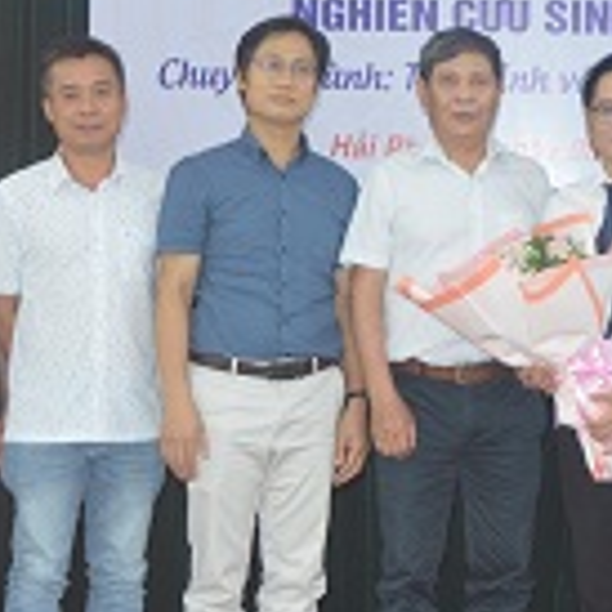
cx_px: 666
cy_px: 308
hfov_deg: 14.6
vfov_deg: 14.9
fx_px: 2337
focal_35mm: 117
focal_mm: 21
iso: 400
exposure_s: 1/30
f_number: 3.8
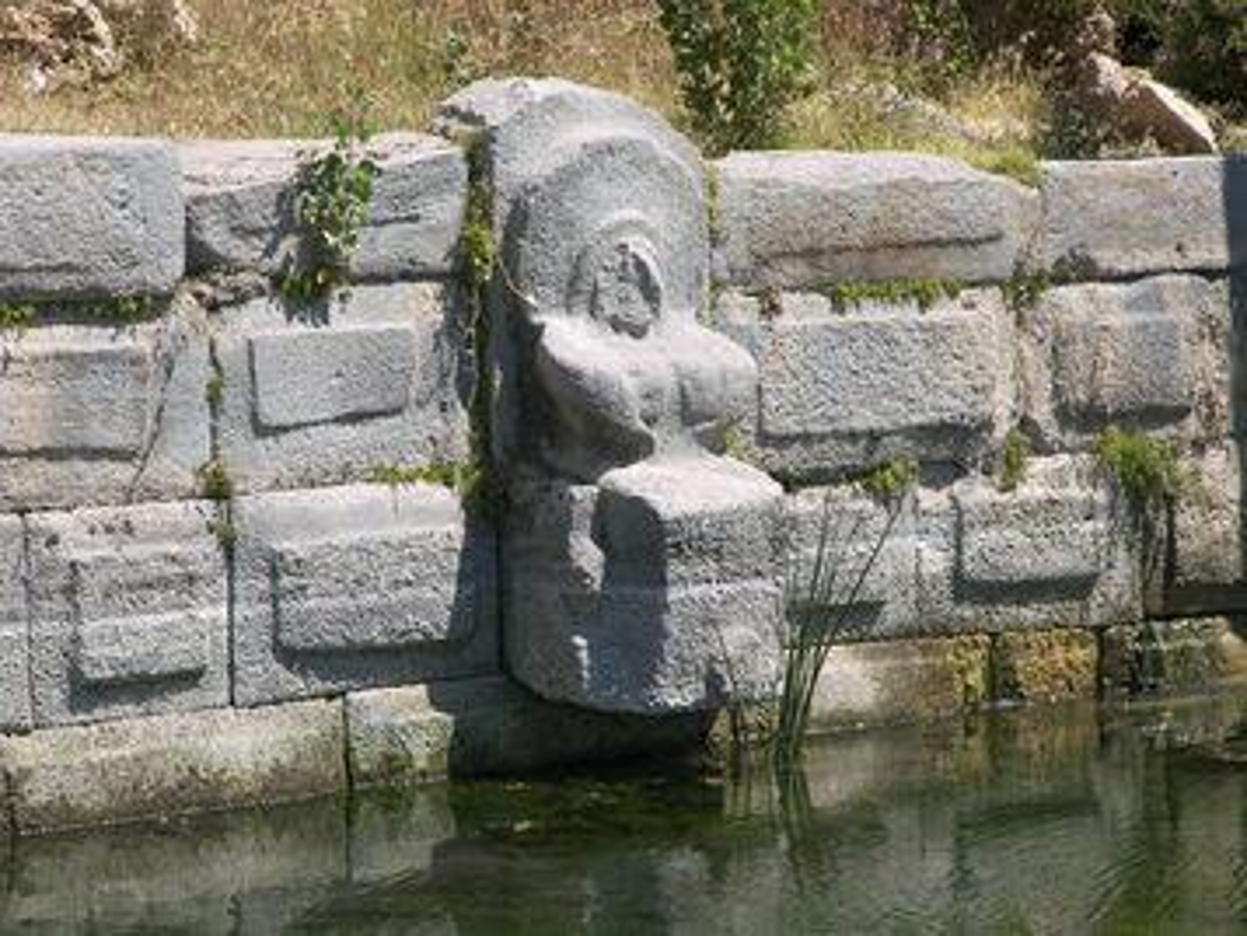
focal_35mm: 140
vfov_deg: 10.6
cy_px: 468
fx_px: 5045
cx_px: 624
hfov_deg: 14.1
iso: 50
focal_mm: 29.4
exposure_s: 1/400
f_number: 4.1
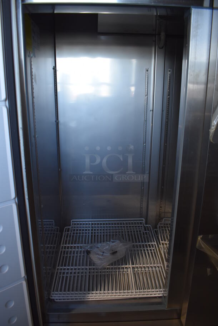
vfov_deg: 67.3
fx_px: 245
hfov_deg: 48.0
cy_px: 163
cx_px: 109
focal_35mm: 27
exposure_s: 1/125
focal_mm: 18
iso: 800
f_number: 3.5
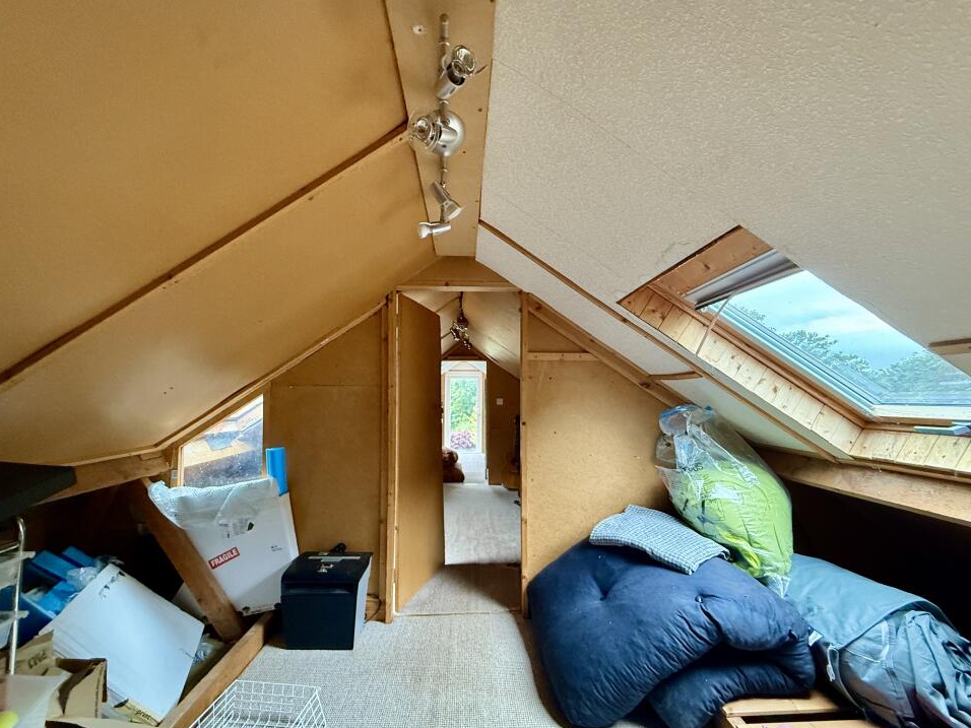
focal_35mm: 15
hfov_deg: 98.2
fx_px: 421
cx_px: 483
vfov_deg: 81.7
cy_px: 375
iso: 500
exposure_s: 1/60
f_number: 2.2
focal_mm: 2.22
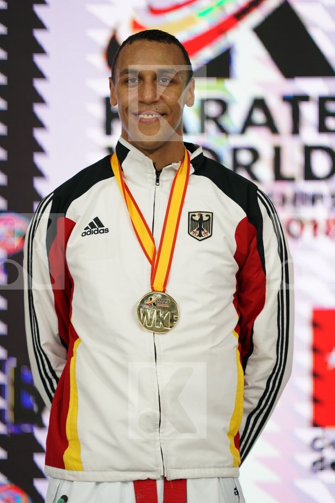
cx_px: 168
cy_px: 252
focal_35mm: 400
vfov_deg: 5.2
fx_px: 5583
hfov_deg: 3.4
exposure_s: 1/500
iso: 4000
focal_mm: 400
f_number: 2.8
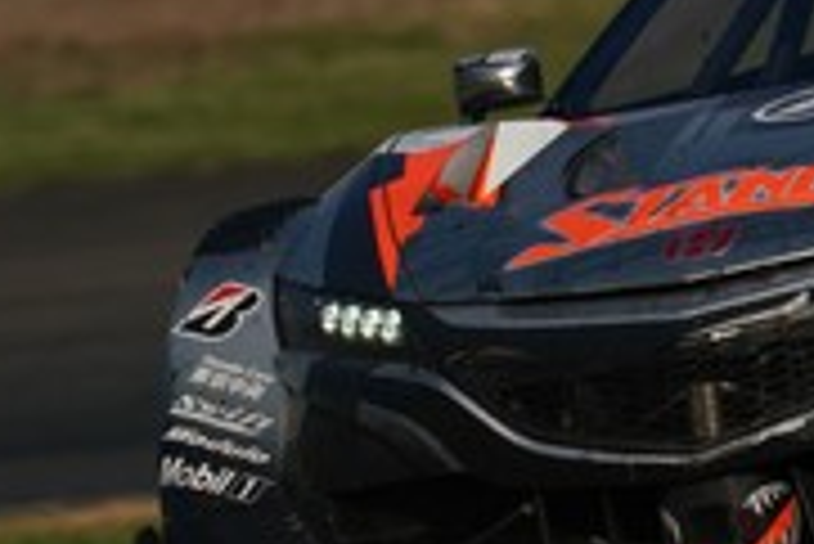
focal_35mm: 2390
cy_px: -130
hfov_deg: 0.9
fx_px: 54082
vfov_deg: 0.6
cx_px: 1124
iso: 200
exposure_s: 1/800
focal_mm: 600
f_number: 10
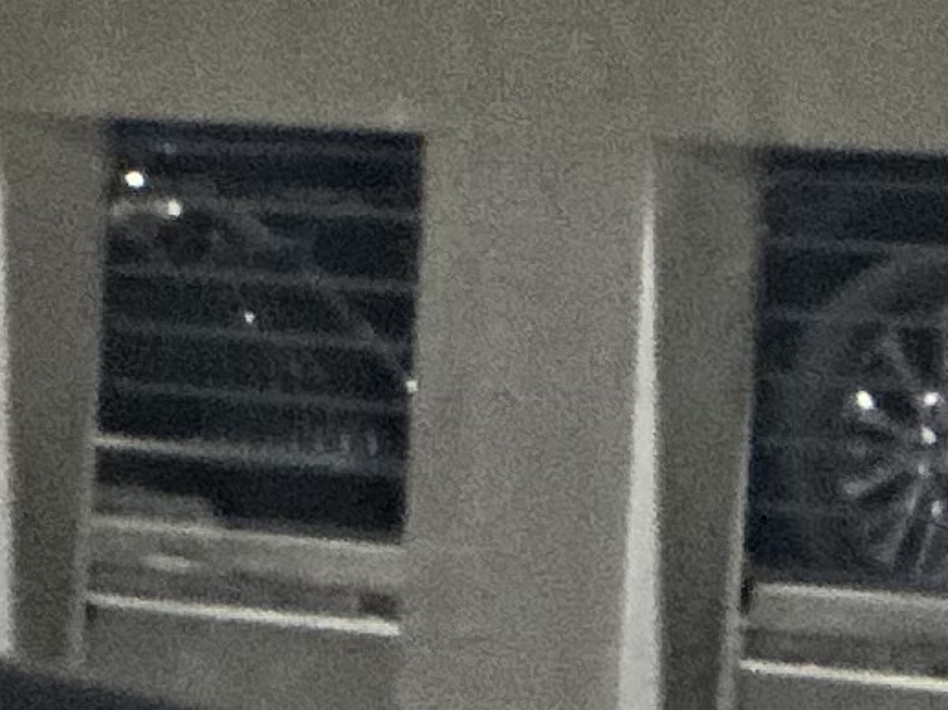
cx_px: -198
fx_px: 16448
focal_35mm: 601
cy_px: 2225
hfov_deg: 3.3
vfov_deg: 2.4
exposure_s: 1/15
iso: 1000
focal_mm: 9
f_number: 2.8
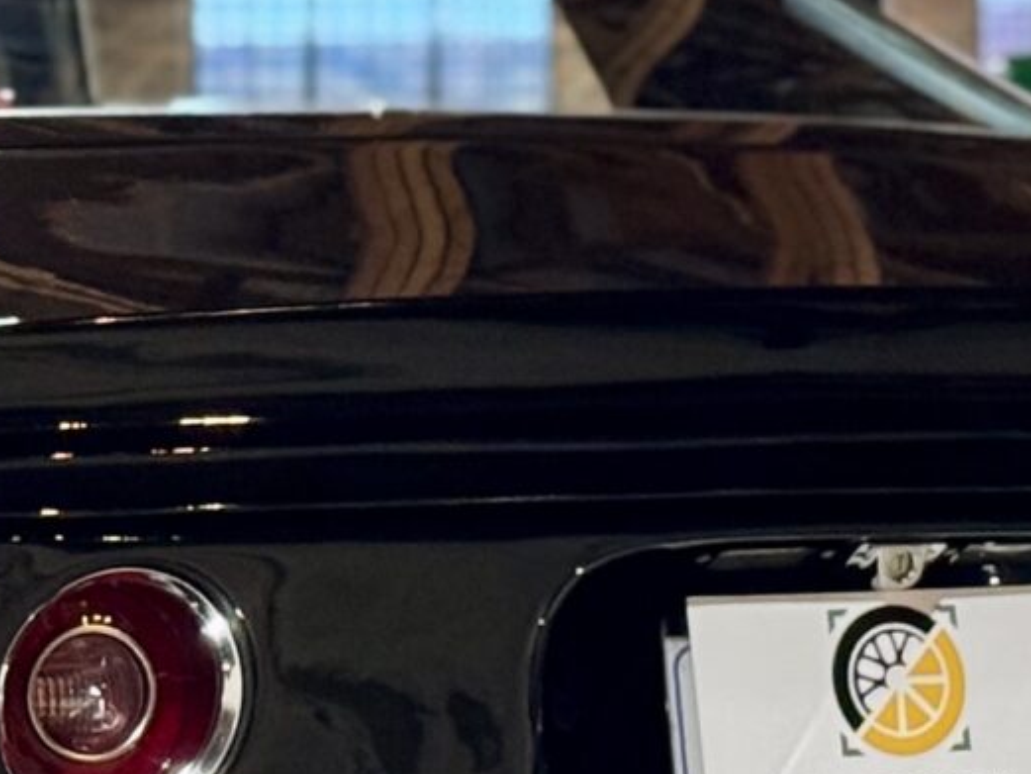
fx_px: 7031
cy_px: 356
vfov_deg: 6.3
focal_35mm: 236
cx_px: 6
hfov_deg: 8.3
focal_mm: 6.76
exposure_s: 1/33
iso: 500
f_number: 1.78
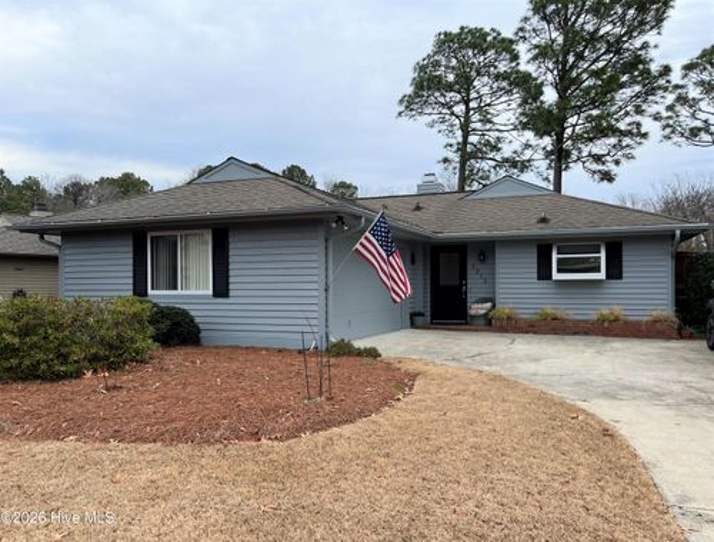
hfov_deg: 67.1
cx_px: 357
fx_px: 538
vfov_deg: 53.4
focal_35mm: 26
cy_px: 271
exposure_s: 1/1355
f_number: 1.6
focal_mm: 5.1
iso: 50
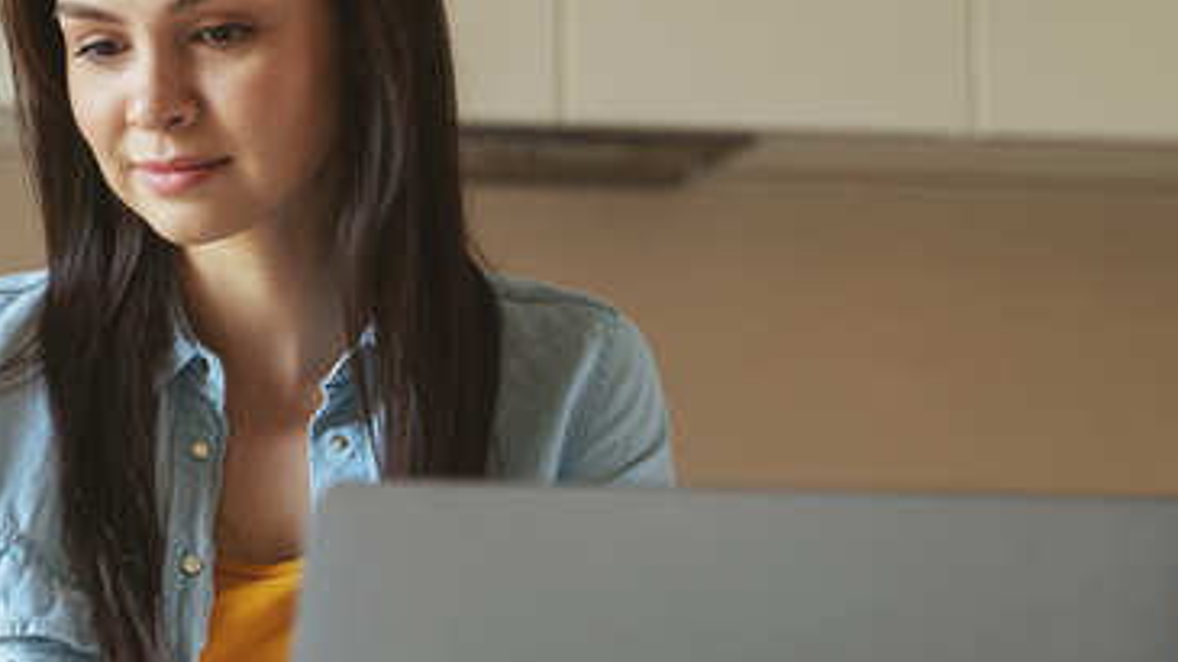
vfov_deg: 11.6
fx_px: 3247
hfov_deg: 20.4
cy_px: 415
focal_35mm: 104
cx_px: 258
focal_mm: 50
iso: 800
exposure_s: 1/320
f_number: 2.8
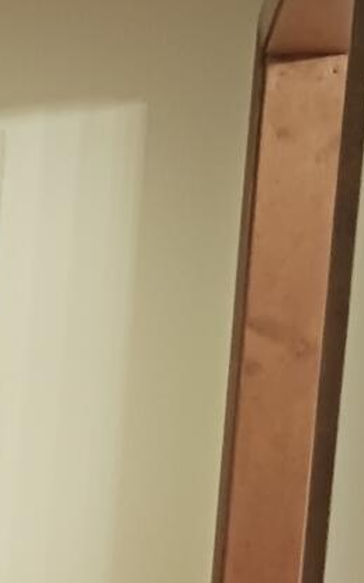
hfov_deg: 8.5
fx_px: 2193
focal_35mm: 138
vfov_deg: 14.3
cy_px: 820
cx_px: -554
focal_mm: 4
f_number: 1.8
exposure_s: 1/25
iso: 400
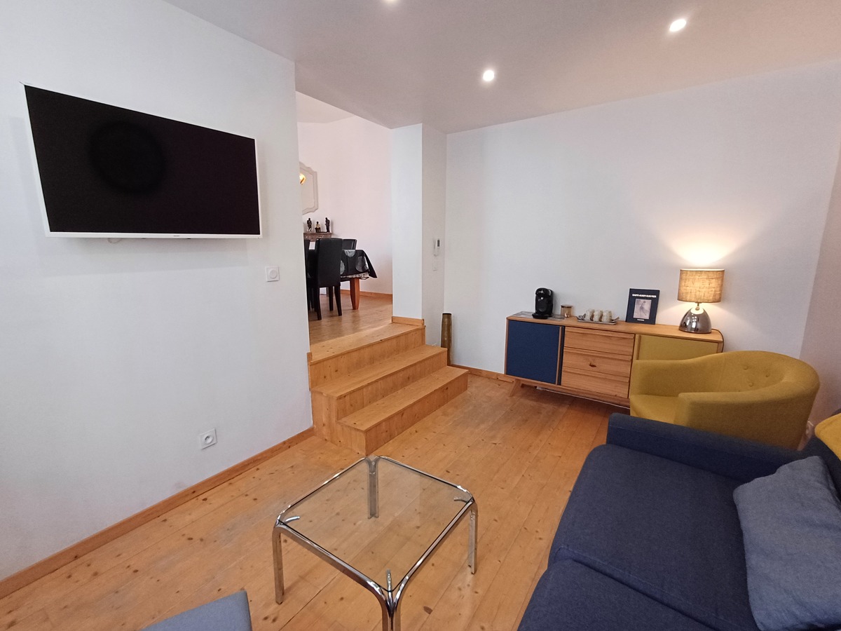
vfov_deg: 78.1
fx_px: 389
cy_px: 316
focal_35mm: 16
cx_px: 420
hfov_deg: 94.5
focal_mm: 1.64
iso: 200
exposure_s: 1/50
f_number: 2.2
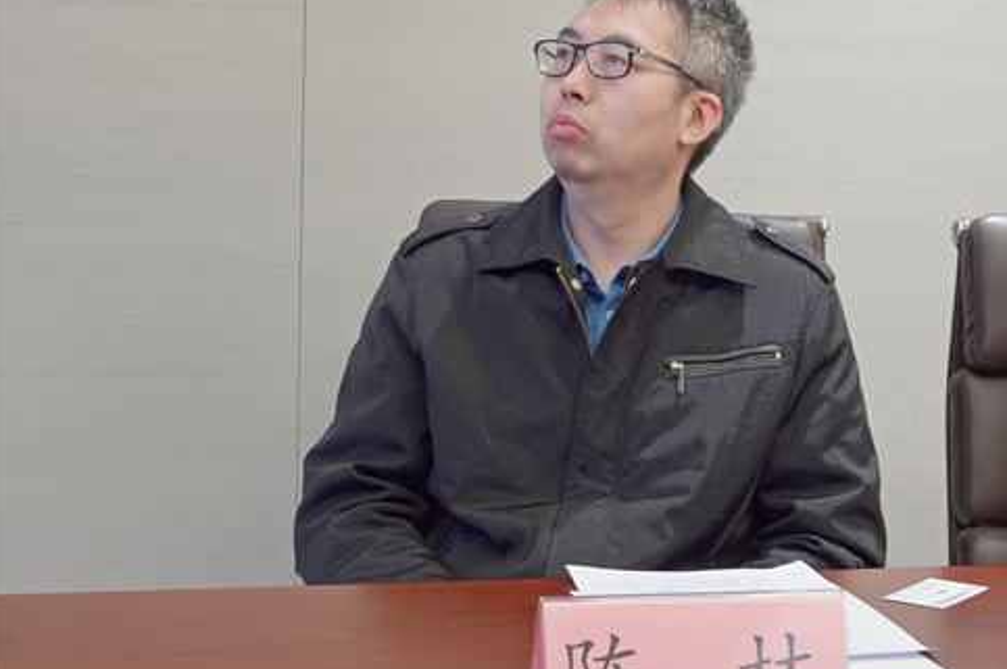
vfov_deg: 18.9
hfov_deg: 28.0
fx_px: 2012
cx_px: 615
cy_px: 309
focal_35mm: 72
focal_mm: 21.32
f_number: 3.5
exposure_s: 1/50
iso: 800
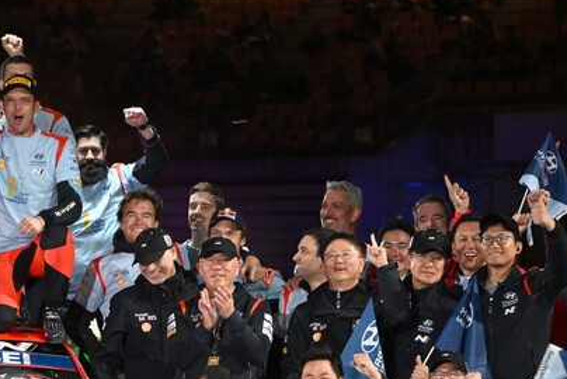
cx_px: 213
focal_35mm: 267
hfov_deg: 7.7
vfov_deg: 5.2
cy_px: 261
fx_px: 4208
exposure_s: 1/250
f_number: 5.6
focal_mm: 180
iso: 2000
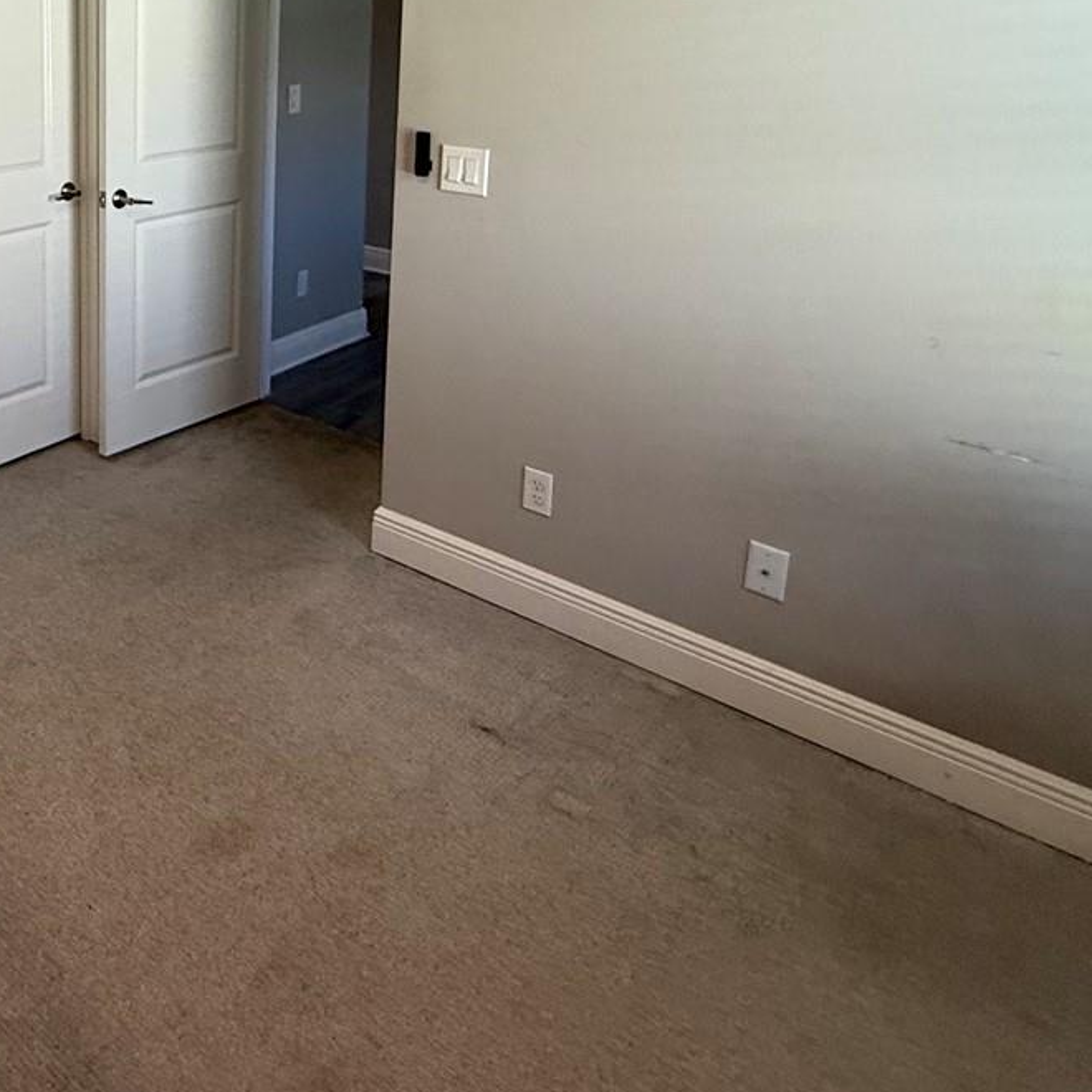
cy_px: 151
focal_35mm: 30
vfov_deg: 49.3
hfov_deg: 46.5
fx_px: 1071
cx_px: 33
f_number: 2.2
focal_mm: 2.22
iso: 250
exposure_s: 1/120
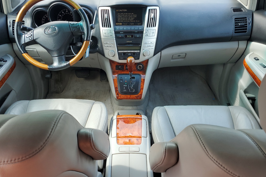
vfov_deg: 43.5
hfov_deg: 61.9
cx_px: 130
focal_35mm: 30
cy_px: 99
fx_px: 222
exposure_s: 1/238
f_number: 1.5
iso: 50
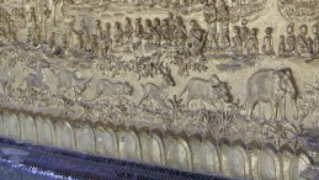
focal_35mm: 97
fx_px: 821
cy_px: -74
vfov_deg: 12.0
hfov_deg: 21.9
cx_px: 213
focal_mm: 7.5
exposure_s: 1/29.3
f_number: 2.7
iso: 64
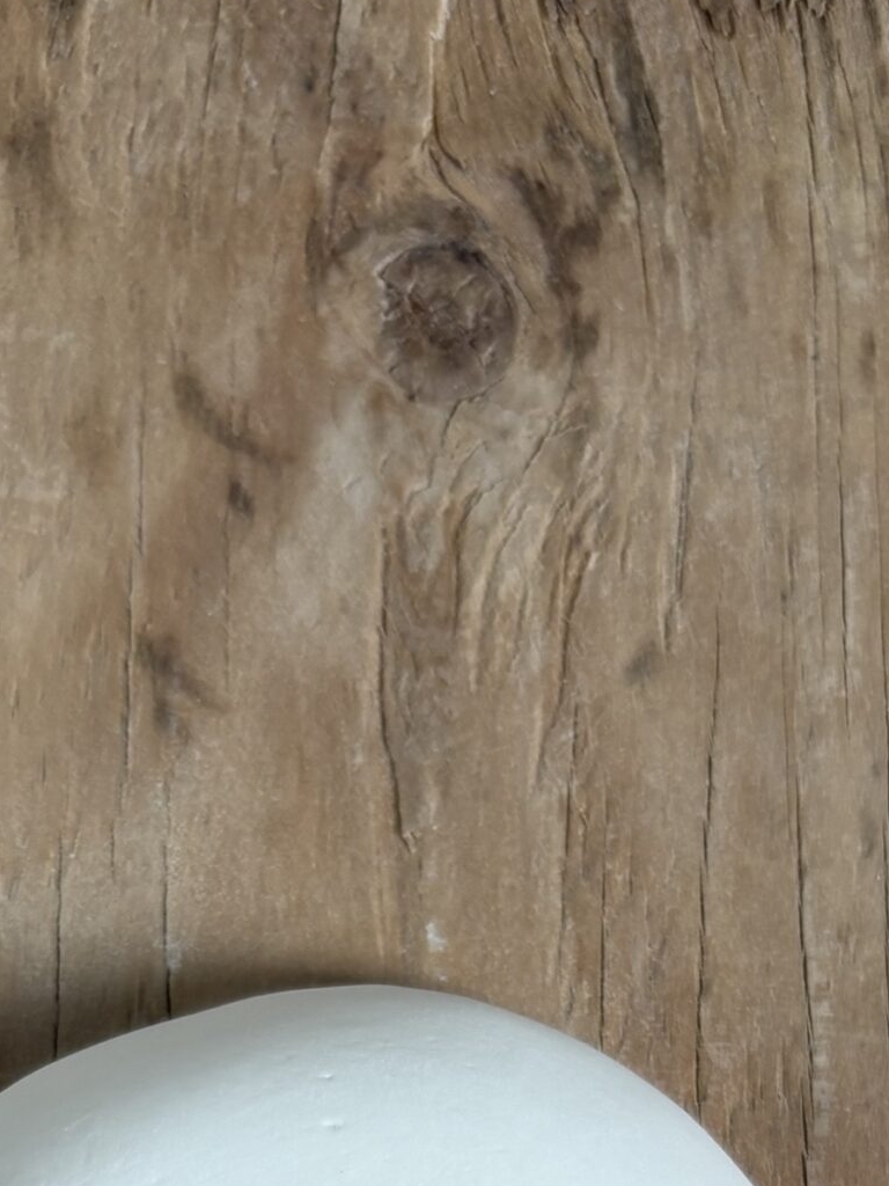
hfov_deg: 22.5
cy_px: 1467
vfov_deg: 26.2
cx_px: 336
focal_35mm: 65
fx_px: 2226
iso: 80
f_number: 1.6
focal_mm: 5.96
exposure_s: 1/50
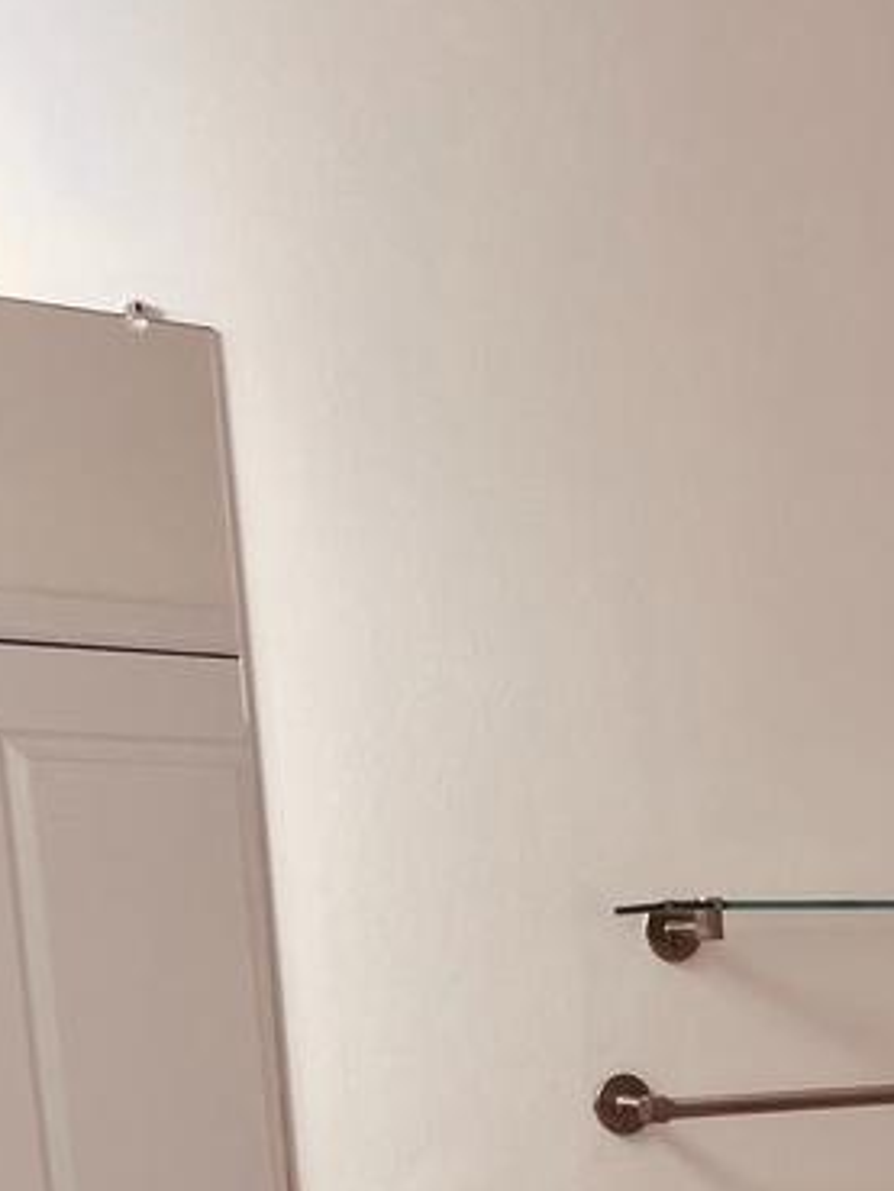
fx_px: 2616
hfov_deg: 17.9
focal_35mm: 76
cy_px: 1469
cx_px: 1233
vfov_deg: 23.3
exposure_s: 1/124
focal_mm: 5.7
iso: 64
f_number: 1.5
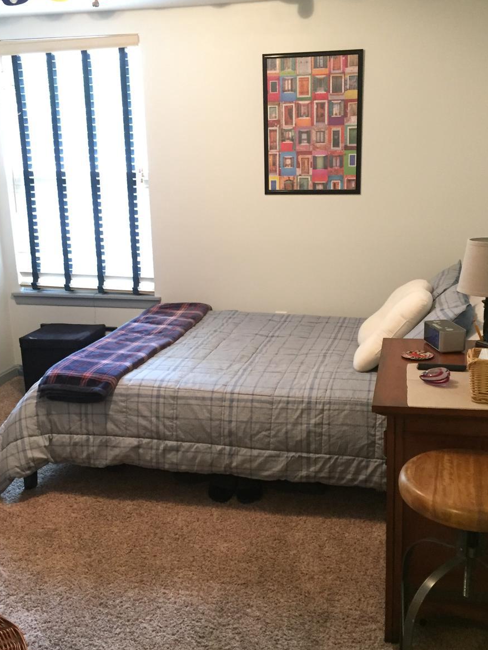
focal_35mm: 38
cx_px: 241
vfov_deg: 49.0
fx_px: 714
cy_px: 334
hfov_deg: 37.7
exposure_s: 1/15
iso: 250
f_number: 2.2
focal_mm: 4.15
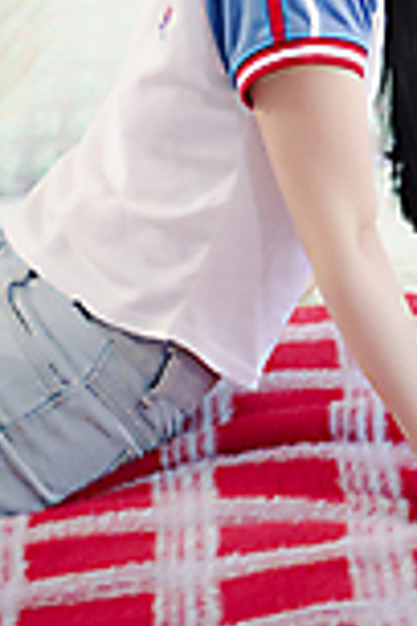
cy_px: -164
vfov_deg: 11.0
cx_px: 333
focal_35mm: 183
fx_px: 3179
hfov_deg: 7.5
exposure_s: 1/100
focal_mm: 70
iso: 400
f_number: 2.8
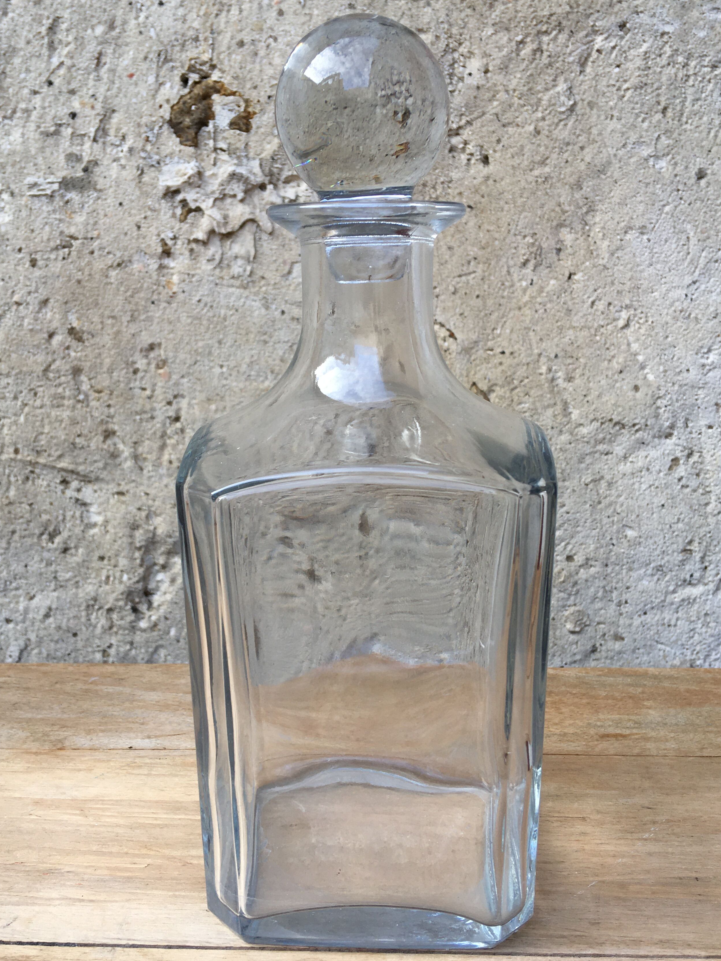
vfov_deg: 52.6
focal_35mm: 35
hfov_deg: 40.7
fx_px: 972
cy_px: 476
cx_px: 344
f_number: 2.2
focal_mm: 4.15
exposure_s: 1/100
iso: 25
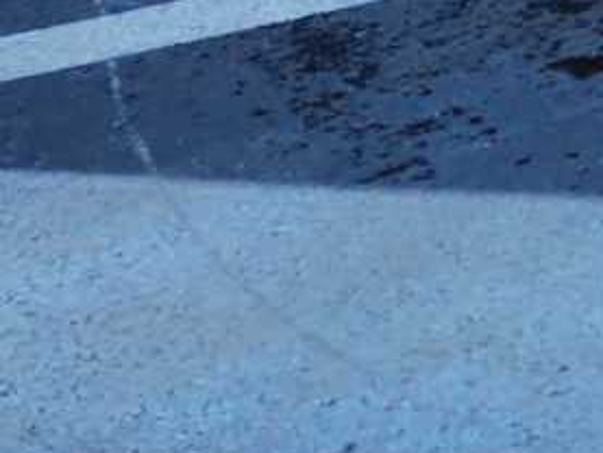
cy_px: -825
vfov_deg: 9.3
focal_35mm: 133
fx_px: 2318
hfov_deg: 11.5
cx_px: 1567
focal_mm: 6.4
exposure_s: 1/475
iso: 12
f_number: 1.8
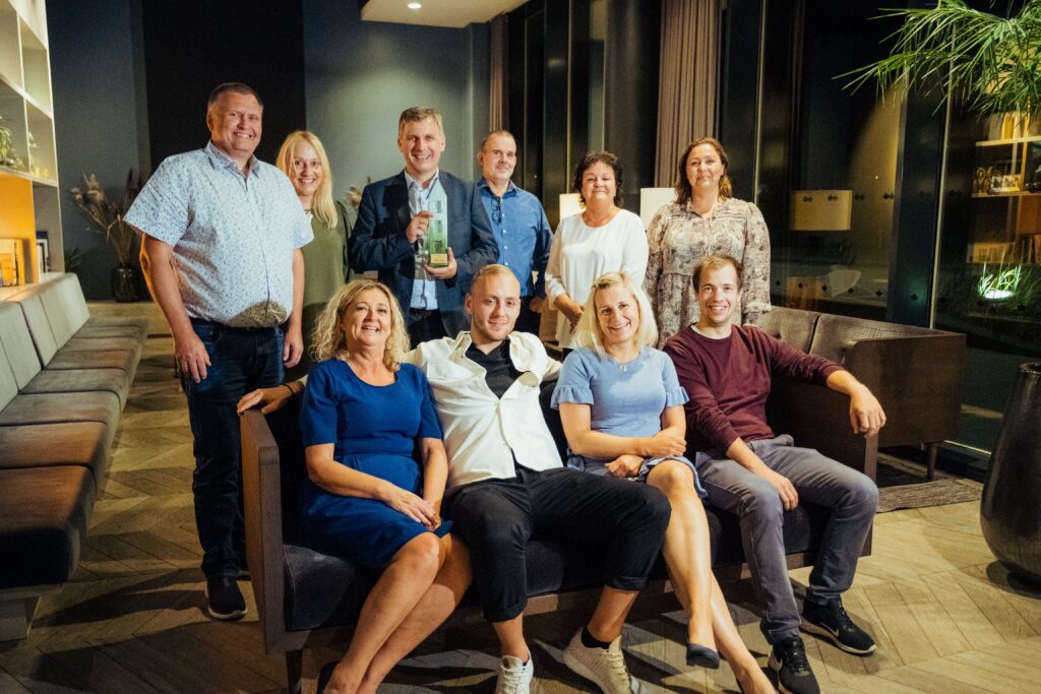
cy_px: 347
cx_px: 520
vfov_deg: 45.0
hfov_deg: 63.7
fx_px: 839
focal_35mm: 29
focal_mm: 19.4
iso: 5000
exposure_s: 1/200
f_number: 2.8
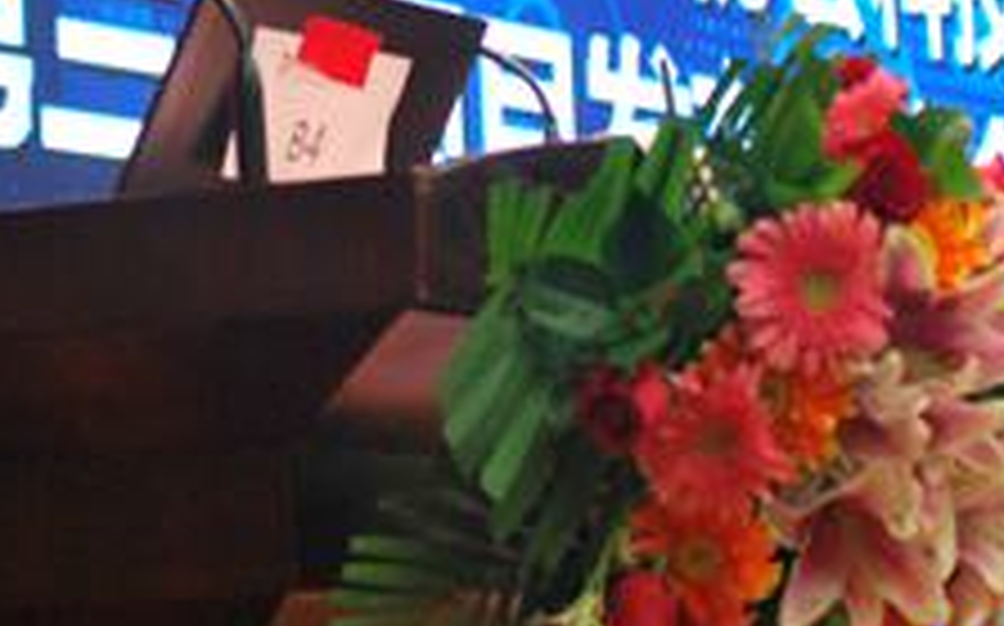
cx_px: 320
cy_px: -14
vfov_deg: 8.6
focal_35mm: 151
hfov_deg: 13.8
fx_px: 4129
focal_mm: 40
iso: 800
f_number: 3.8
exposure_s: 1/40
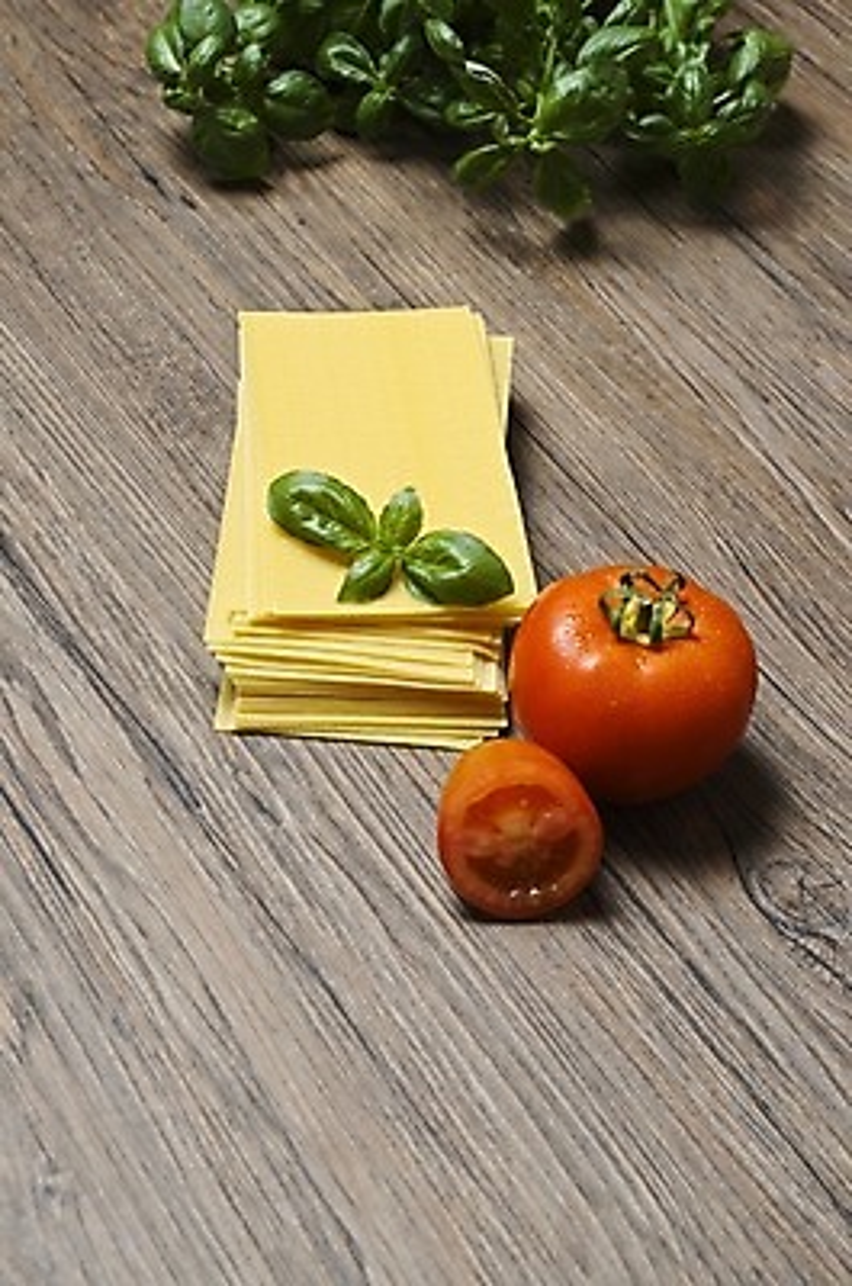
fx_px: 2674
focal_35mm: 75
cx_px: 426
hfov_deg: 18.1
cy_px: 643
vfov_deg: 27.0
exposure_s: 1/125
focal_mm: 50
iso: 100
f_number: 8
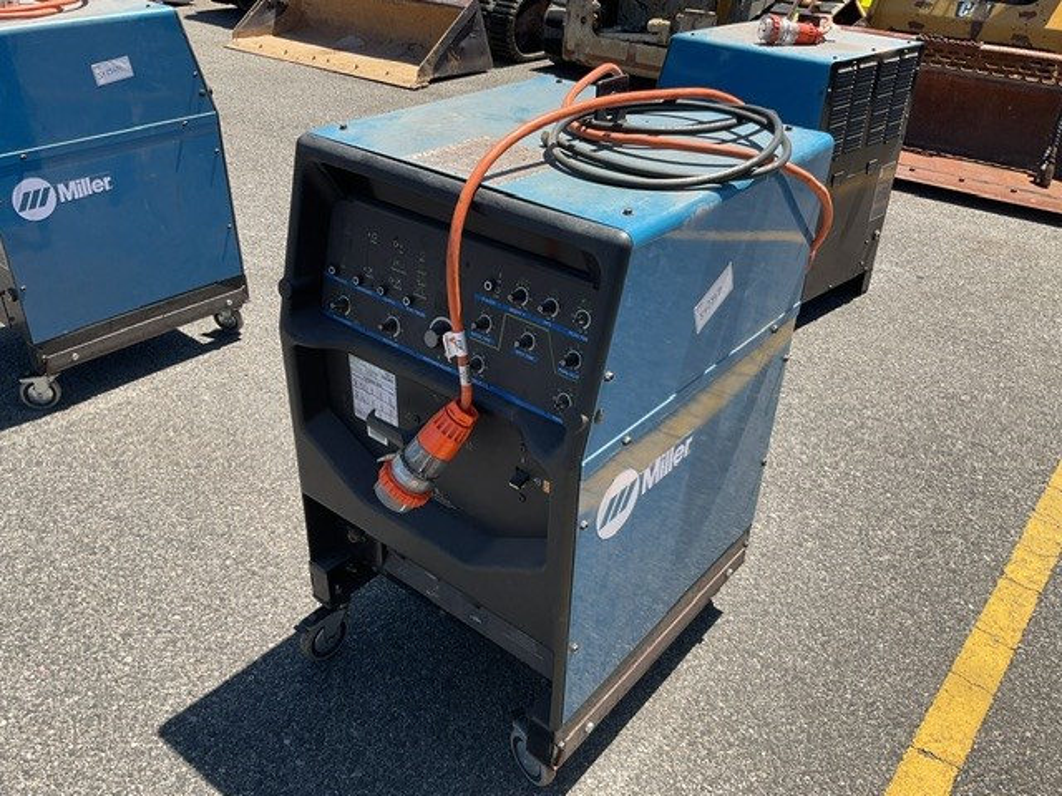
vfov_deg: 48.2
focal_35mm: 29
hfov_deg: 61.7
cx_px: 531
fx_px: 890
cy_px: 398
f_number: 1.8
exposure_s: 1/1121
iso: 16
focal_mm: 3
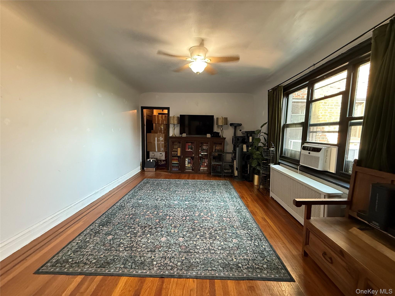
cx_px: 198
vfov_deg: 85.7
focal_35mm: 14
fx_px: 160
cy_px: 148
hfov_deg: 102.1
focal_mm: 2.22
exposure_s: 1/60
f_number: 2.2
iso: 640
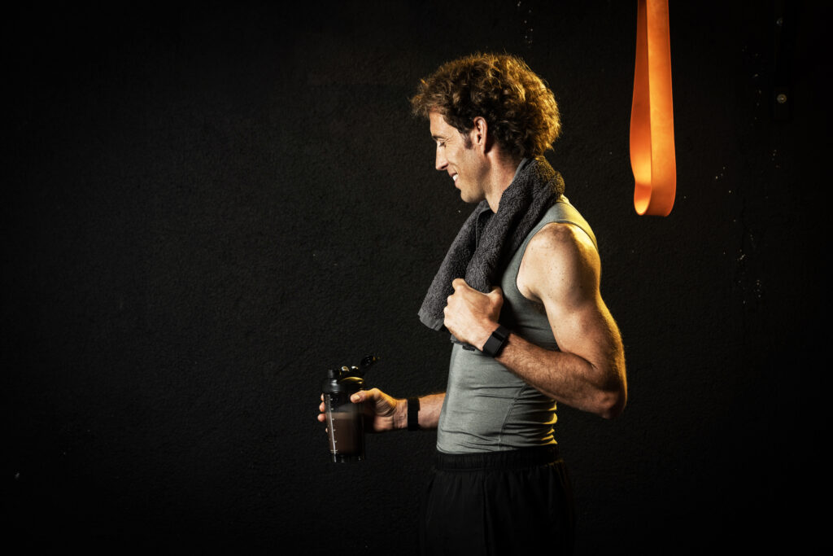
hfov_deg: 18.6
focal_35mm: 110
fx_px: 2545
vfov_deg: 12.5
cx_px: 416
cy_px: 278
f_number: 9
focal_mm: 110
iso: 125
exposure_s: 1/125
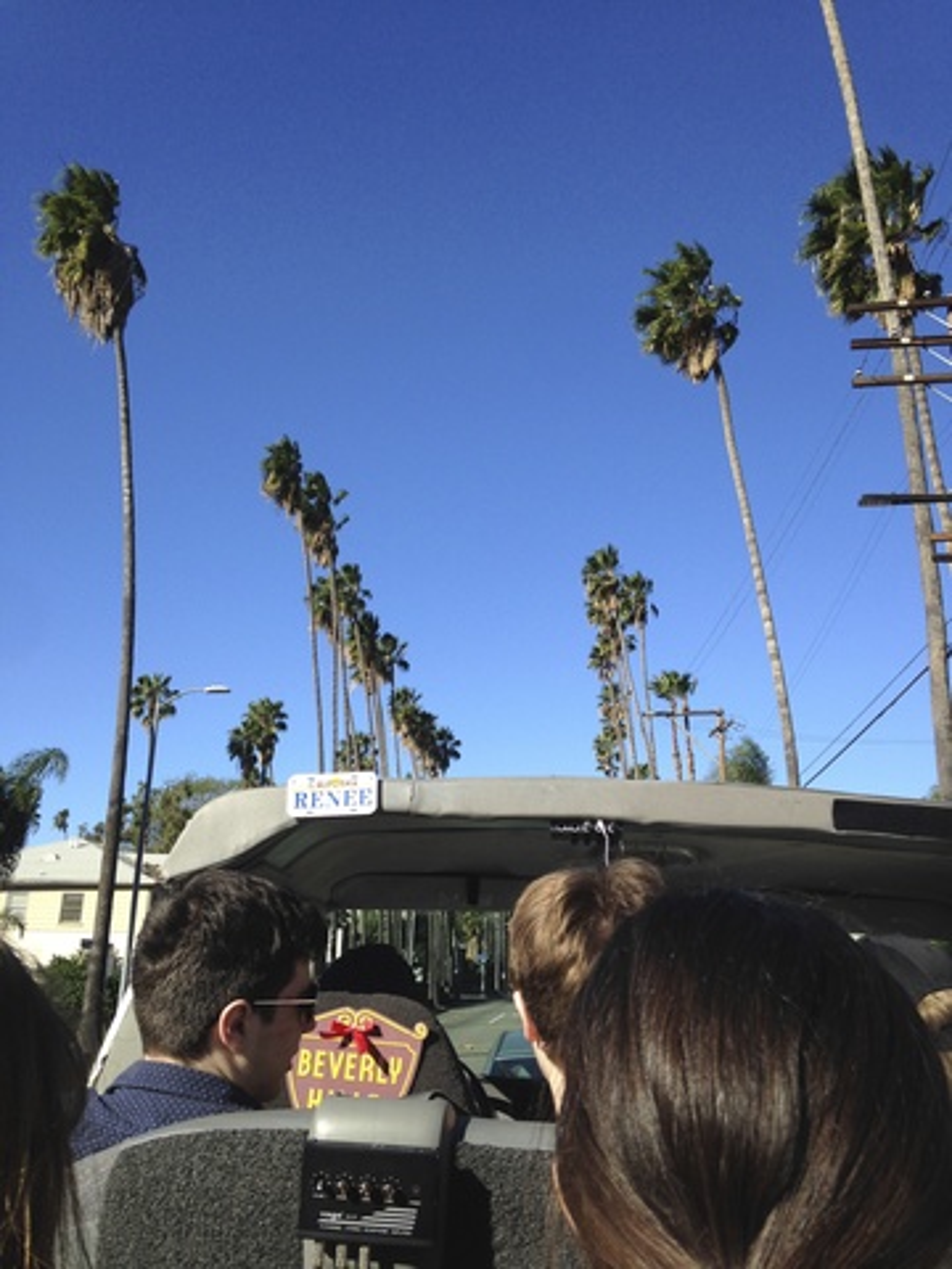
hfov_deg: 42.9
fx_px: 1210
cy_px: 634
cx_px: 476
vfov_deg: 55.4
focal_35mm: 33
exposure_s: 1/1355
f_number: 2.4
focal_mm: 4.12
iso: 50
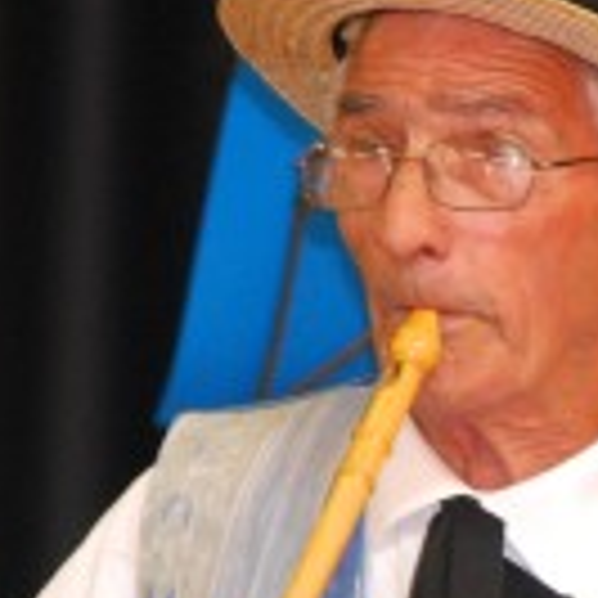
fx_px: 16184
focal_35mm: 828
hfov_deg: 2.1
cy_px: 546
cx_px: 634
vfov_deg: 2.1
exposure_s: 1/60
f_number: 5
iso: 900
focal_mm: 135
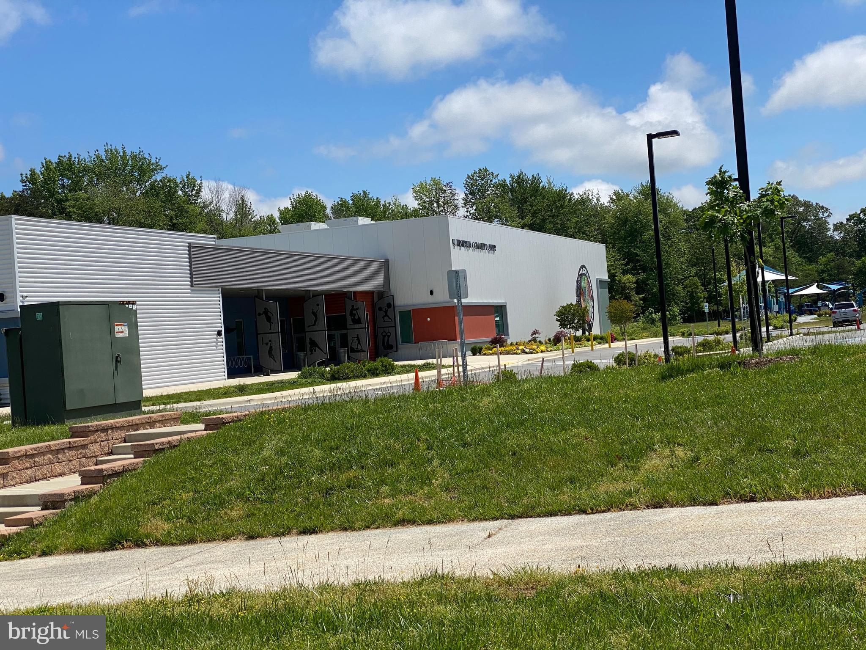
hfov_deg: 36.8
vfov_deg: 28.0
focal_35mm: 52
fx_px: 1301
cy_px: 325
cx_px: 433
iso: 20
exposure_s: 1/2519
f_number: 2
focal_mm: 6
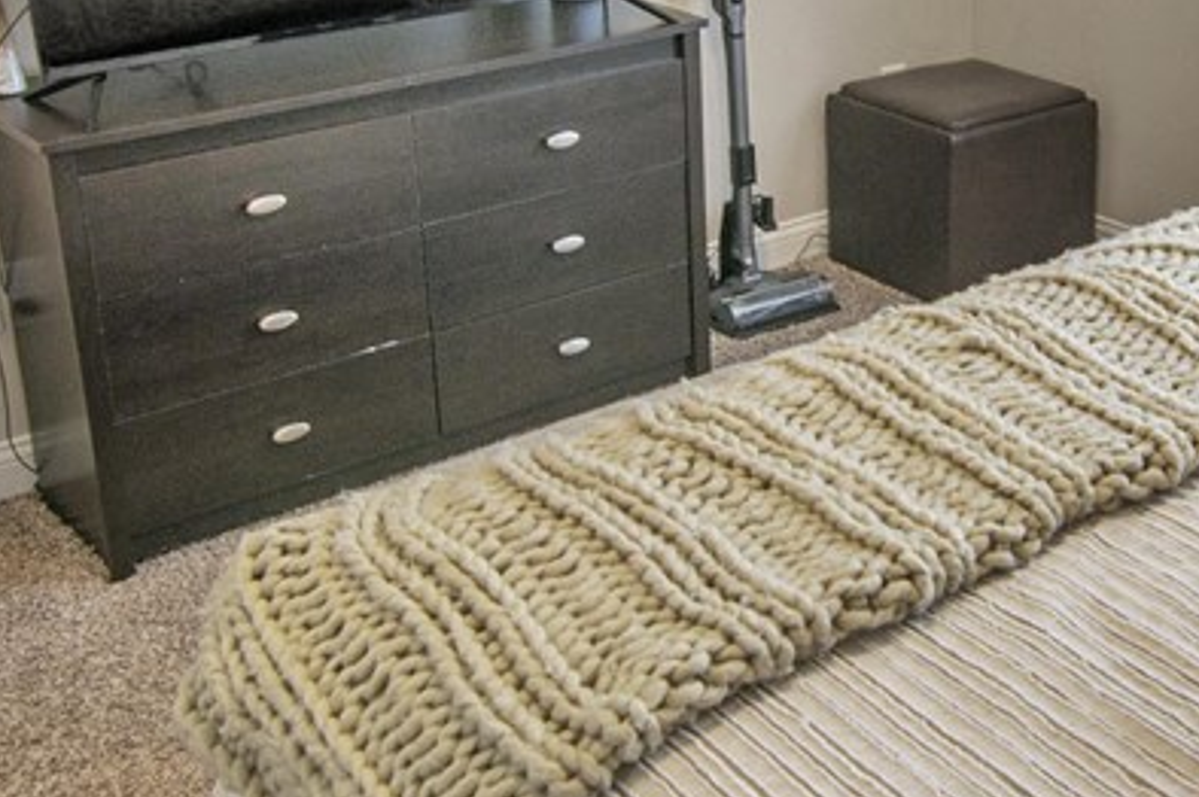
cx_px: 910
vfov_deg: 25.1
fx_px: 1784
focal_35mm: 54
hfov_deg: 36.2
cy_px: 269
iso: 100
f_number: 5.6
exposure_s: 1/6
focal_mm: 11
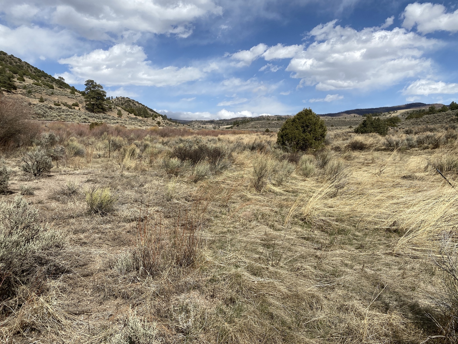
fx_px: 344
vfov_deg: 53.1
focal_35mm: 26
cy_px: 172
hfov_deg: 67.3
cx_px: 229
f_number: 1.8
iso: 32
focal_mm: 4.25
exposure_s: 1/4808
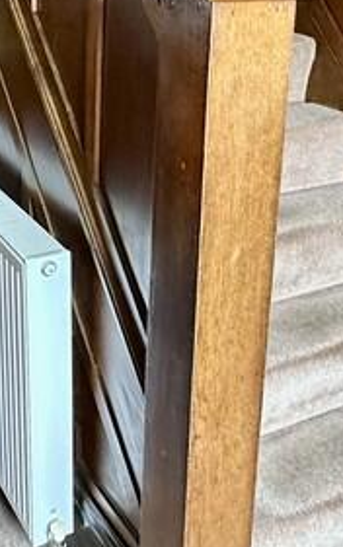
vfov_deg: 36.5
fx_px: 806
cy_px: 127
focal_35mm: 54
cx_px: 140
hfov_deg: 24.0
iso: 500
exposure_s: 1/60
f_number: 2.2
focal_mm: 2.22
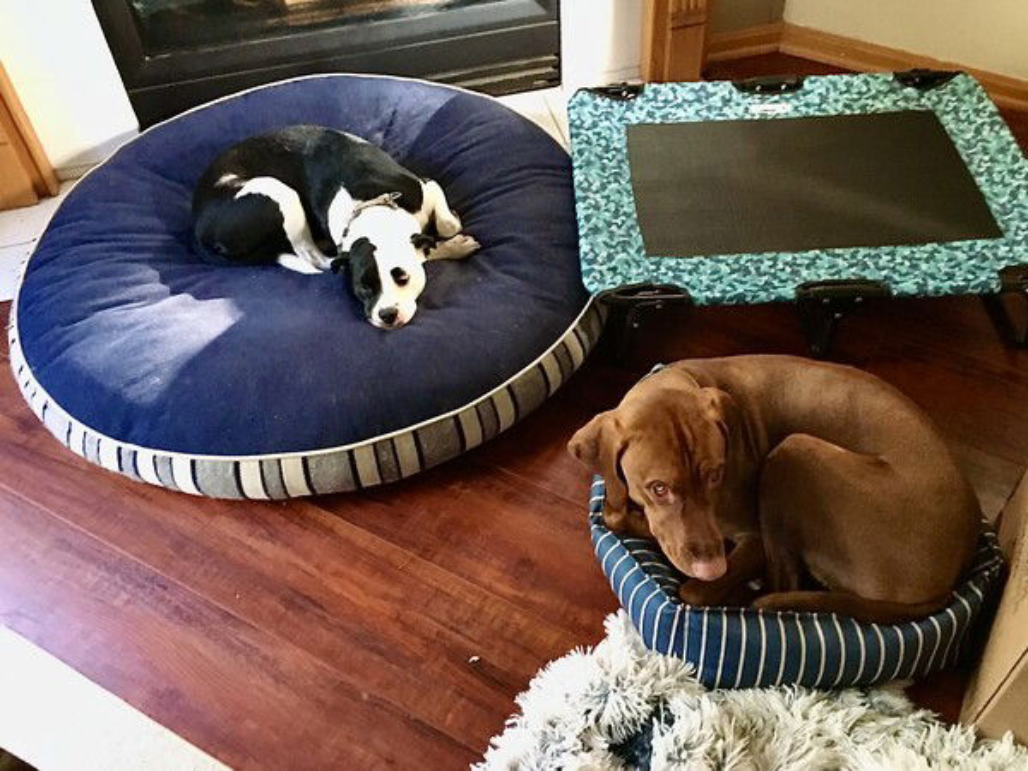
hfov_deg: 61.7
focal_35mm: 29
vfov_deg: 48.2
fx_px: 861
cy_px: 386
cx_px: 514
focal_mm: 4.15
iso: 320
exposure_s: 1/15
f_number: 2.2
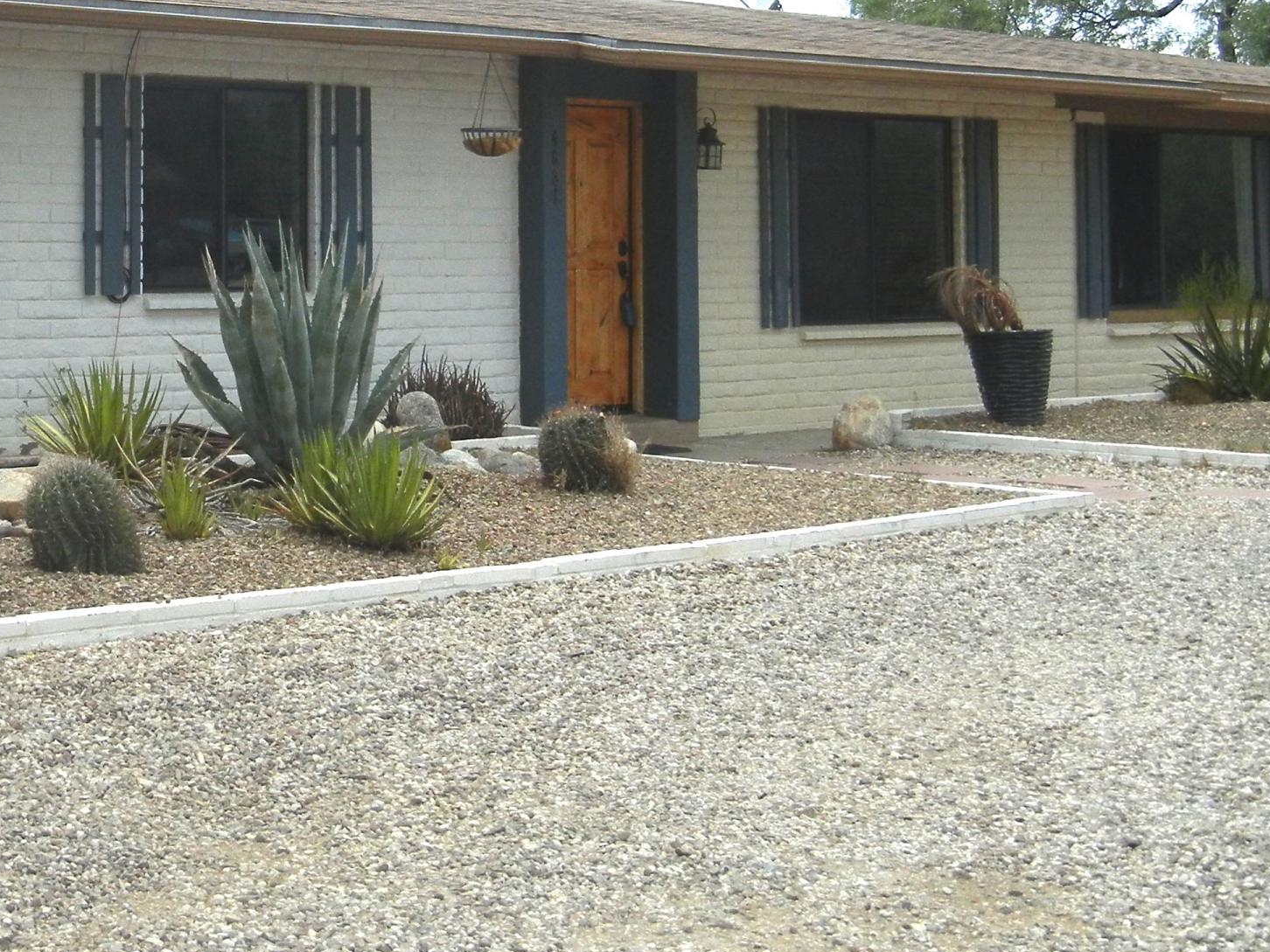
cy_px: 143
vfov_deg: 23.2
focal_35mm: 62
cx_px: 192
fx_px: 2275
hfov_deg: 30.2
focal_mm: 5.4
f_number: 7
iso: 160
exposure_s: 1/619
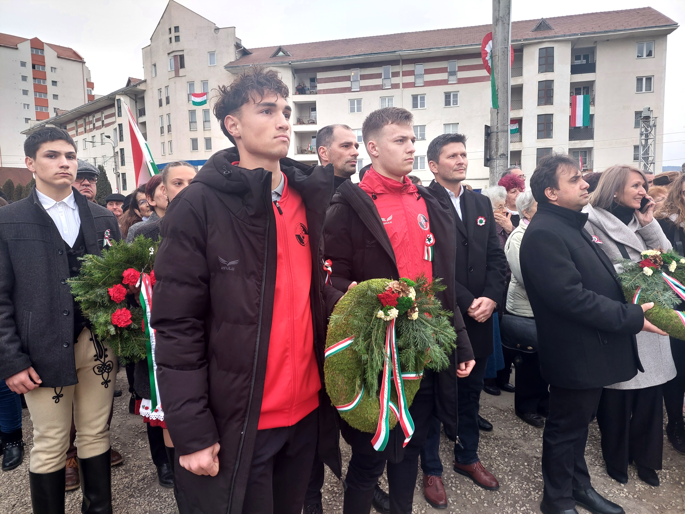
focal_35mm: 24
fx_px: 475
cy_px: 257
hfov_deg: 71.6
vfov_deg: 56.8
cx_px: 342
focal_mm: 5.23
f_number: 1.8
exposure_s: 1/50
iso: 40
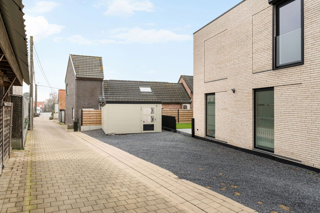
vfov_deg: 56.1
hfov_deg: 77.3
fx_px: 200
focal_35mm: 22
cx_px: 160
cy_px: 106
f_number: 10
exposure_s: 1/100
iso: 800
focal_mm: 22.5
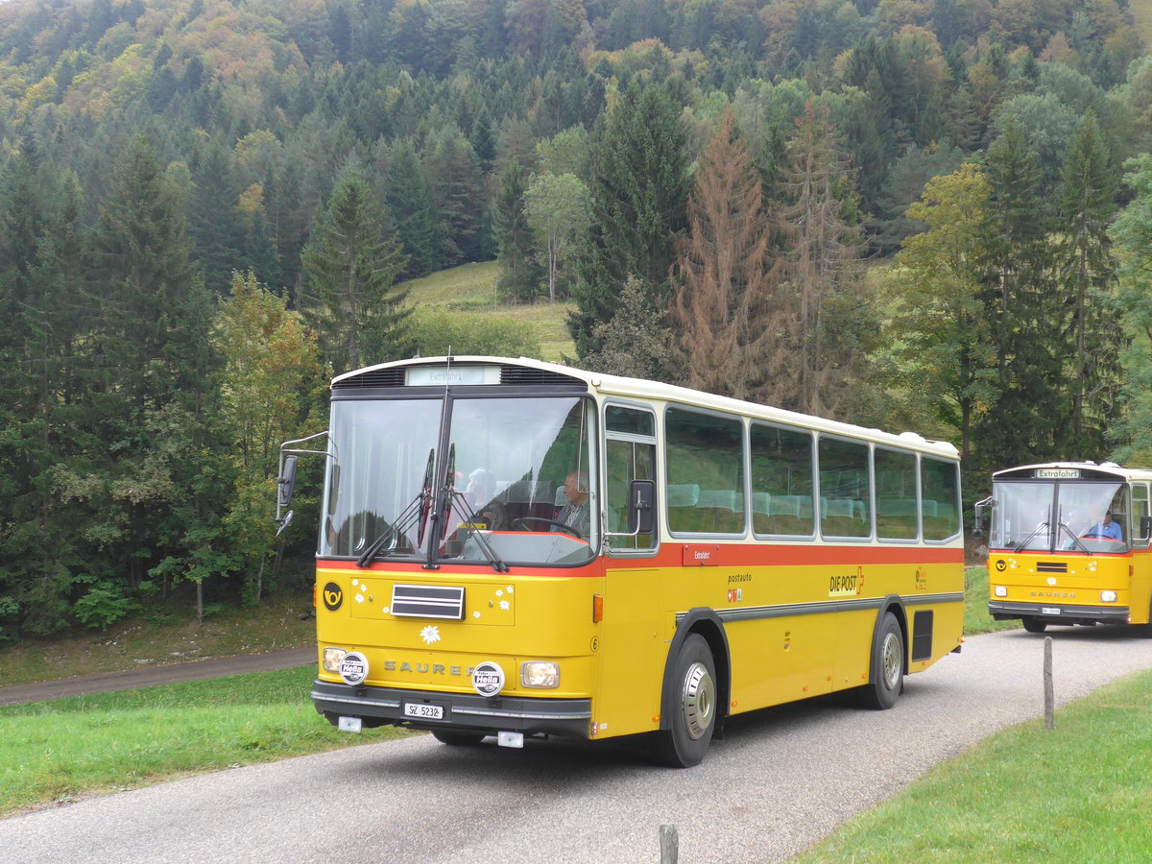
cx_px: 576
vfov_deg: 28.0
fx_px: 1731
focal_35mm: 52
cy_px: 432
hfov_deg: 36.8
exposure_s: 1/200
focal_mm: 10.7
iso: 160
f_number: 3.3
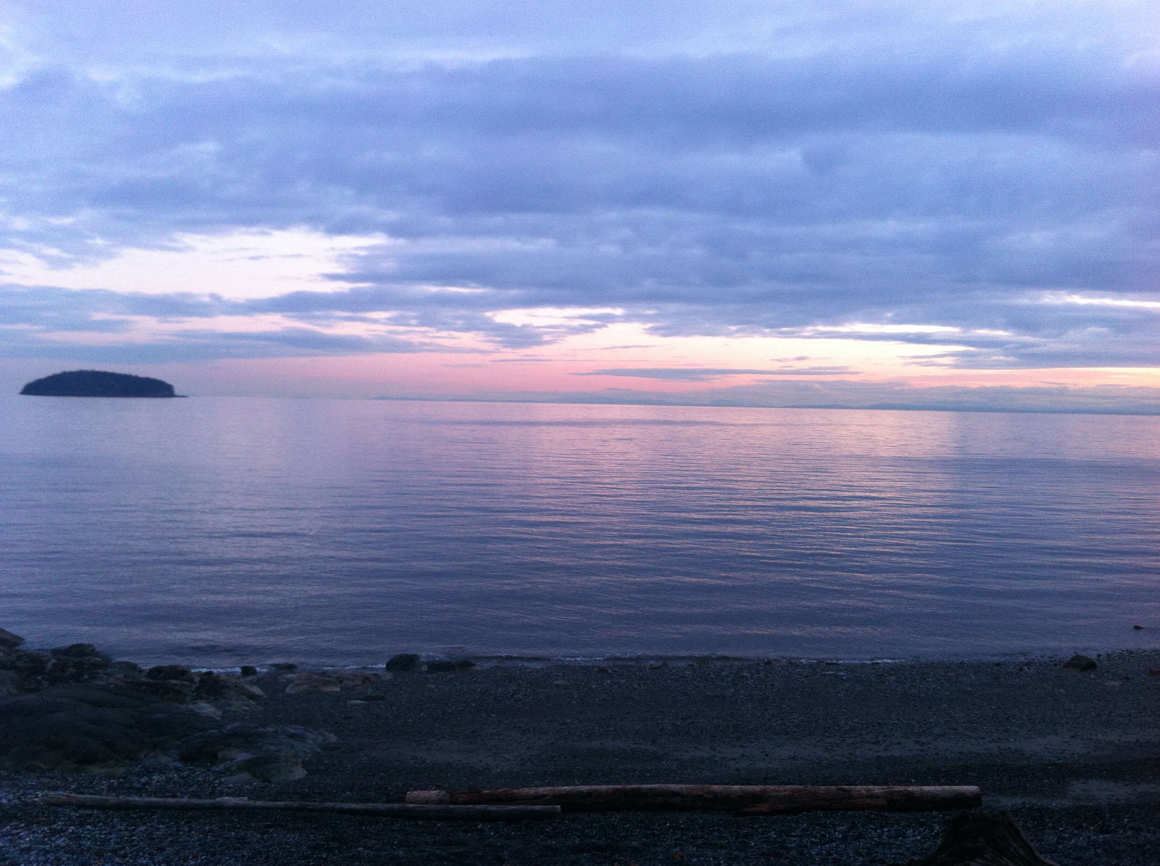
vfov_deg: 39.6
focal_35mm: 36
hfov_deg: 51.4
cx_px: 583
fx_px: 1205
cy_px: 433
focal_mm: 3.85
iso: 80
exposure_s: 1/17
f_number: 2.8
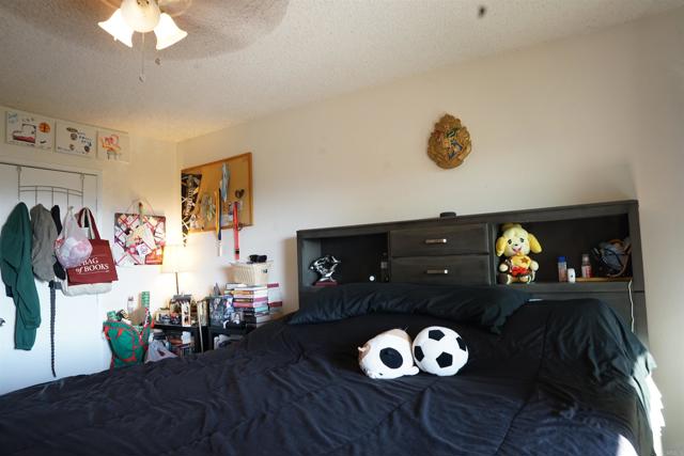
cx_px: 342
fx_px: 456
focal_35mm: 24
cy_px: 228
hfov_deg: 73.7
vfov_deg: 53.2
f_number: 8
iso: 400
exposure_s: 1/10
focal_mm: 24
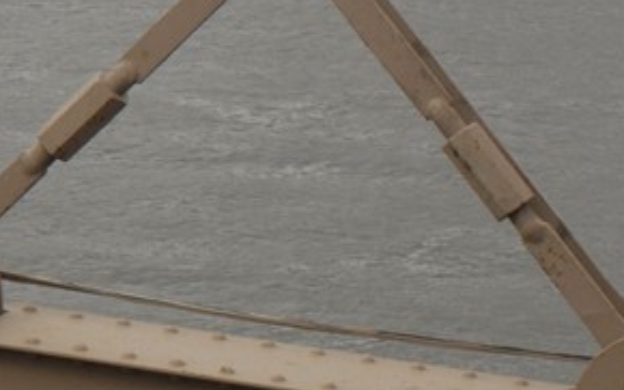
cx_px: -968
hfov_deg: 8.1
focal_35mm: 236
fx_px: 4012
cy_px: -99
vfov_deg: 5.5
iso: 100
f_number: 9
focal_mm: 28
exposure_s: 1/125
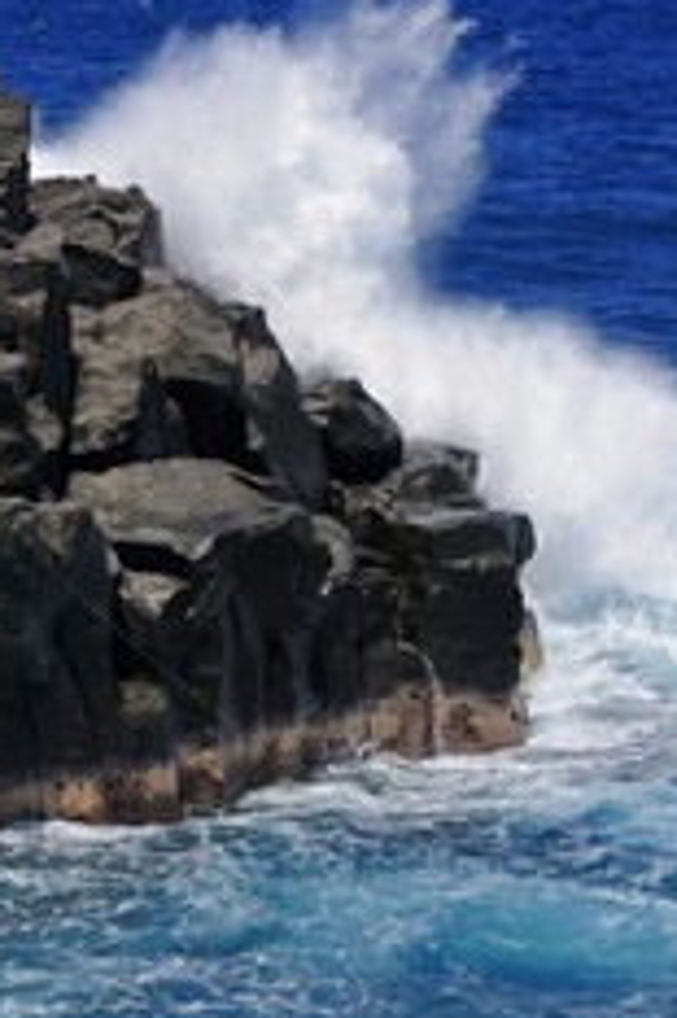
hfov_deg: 7.7
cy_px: 437
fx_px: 5000
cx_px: -48
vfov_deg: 11.6
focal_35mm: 177
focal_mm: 98
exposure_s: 1/400
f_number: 9
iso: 200
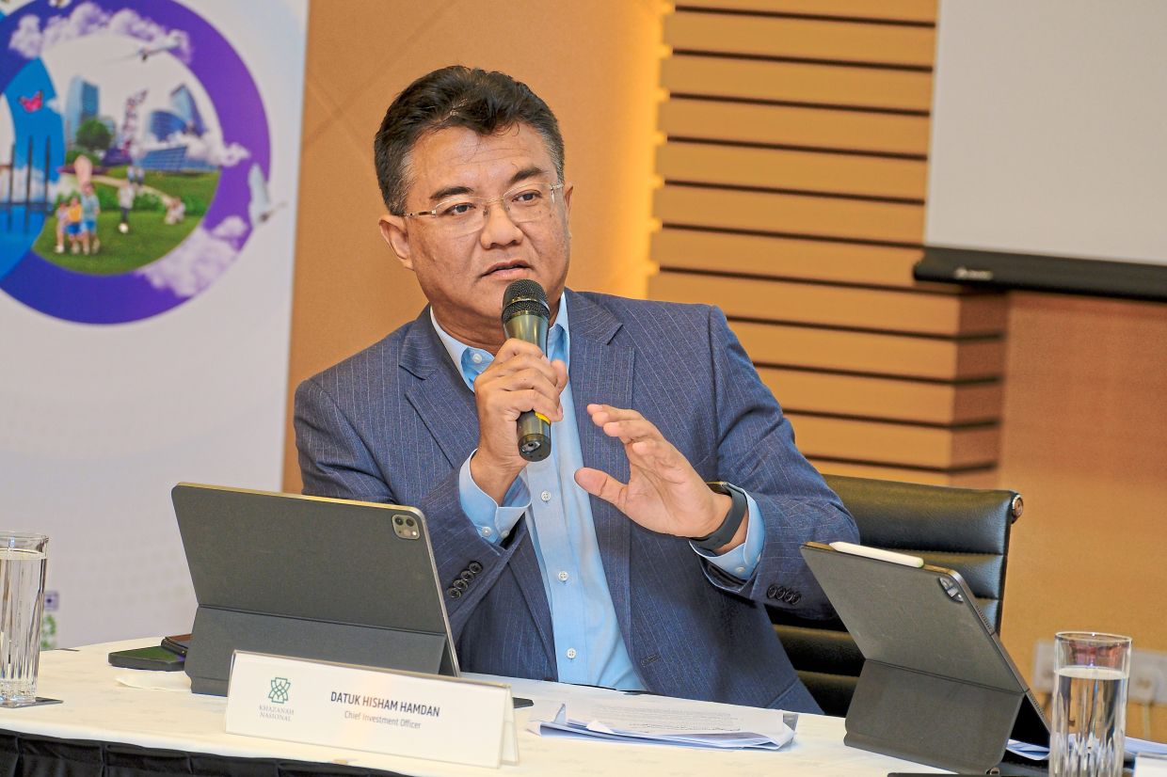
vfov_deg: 7.2
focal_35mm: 191
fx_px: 6190
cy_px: 388
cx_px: 584
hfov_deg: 10.8
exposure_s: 1/100
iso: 1250
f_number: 5
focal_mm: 127.1
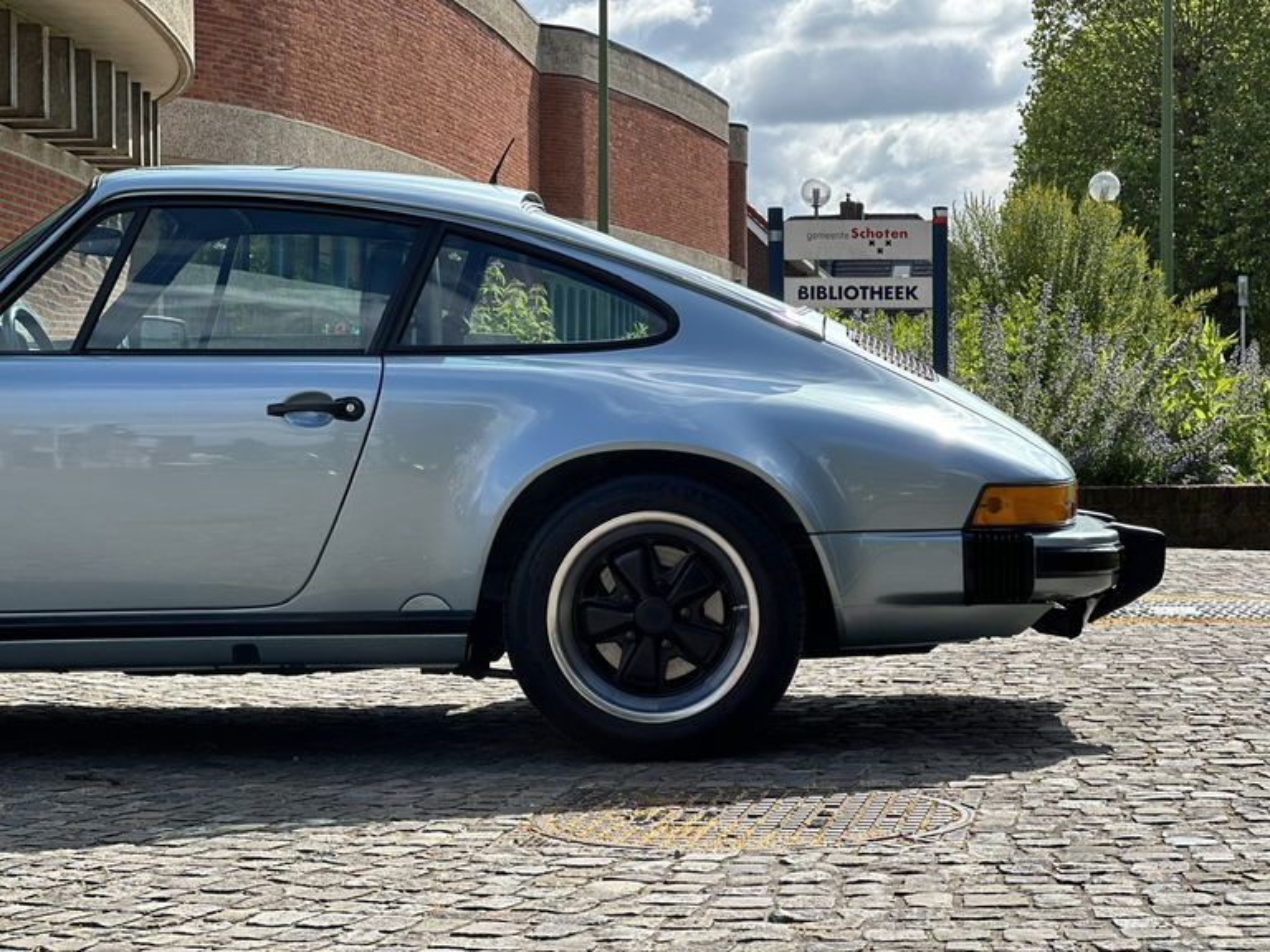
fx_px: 2825
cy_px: 476
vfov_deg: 19.1
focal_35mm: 77
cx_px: 635
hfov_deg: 25.3
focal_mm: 9
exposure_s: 1/410
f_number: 2.8
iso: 32
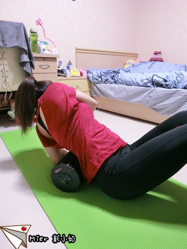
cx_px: 98
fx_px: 158
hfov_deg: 61.1
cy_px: 122
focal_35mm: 22
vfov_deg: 76.4
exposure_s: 1/25
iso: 640
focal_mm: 4.58
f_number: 2.8
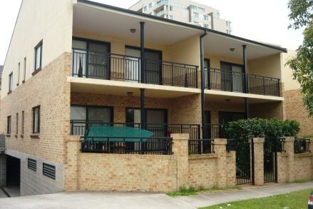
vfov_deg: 37.9
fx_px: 304
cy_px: 101
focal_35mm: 35
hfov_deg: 54.4
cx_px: 154
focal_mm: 5.5
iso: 100
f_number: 2.8
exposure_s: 1/500
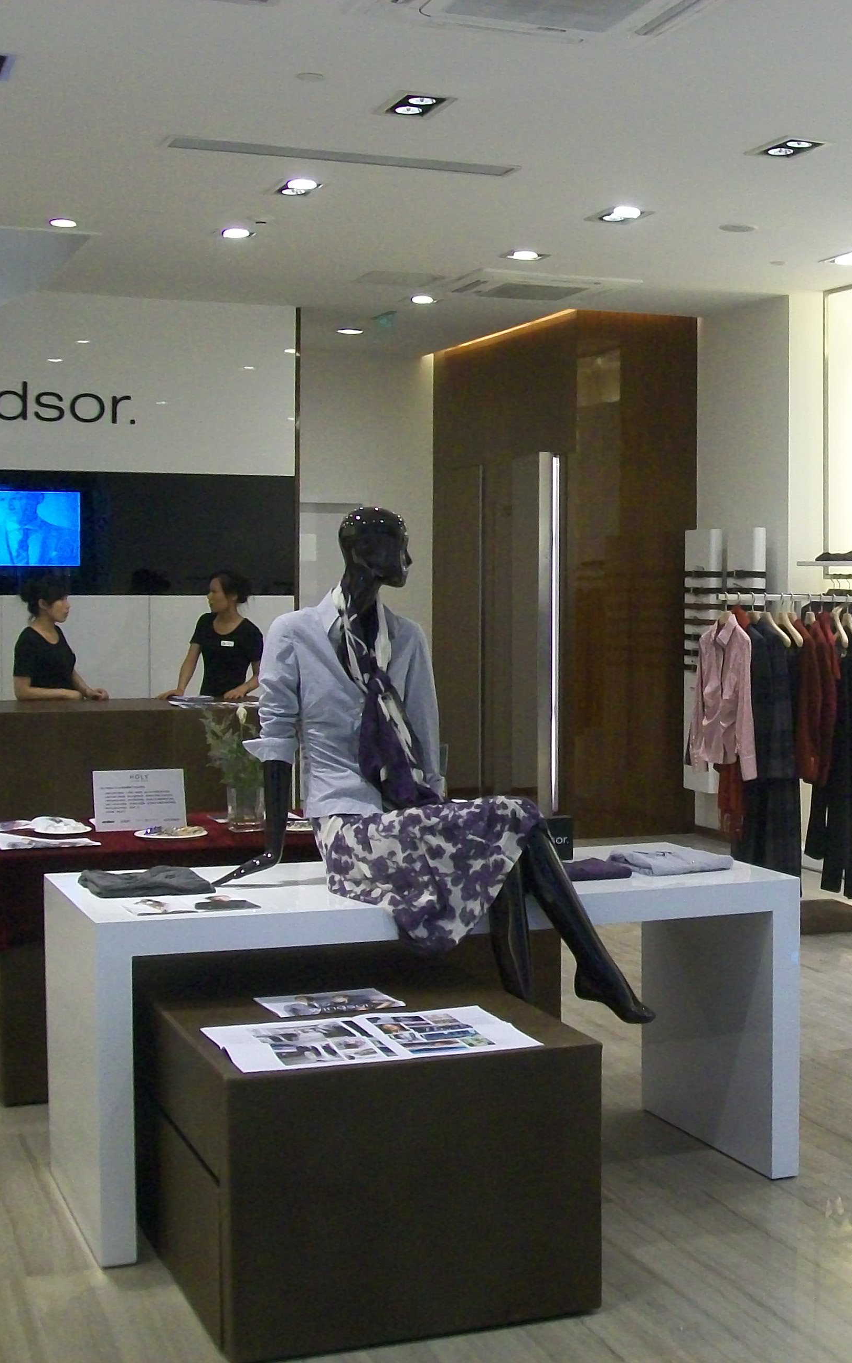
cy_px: 683
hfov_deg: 25.0
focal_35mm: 51
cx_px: 641
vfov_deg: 39.6
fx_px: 1895
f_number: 2.7
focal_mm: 6
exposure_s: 1/60
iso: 160
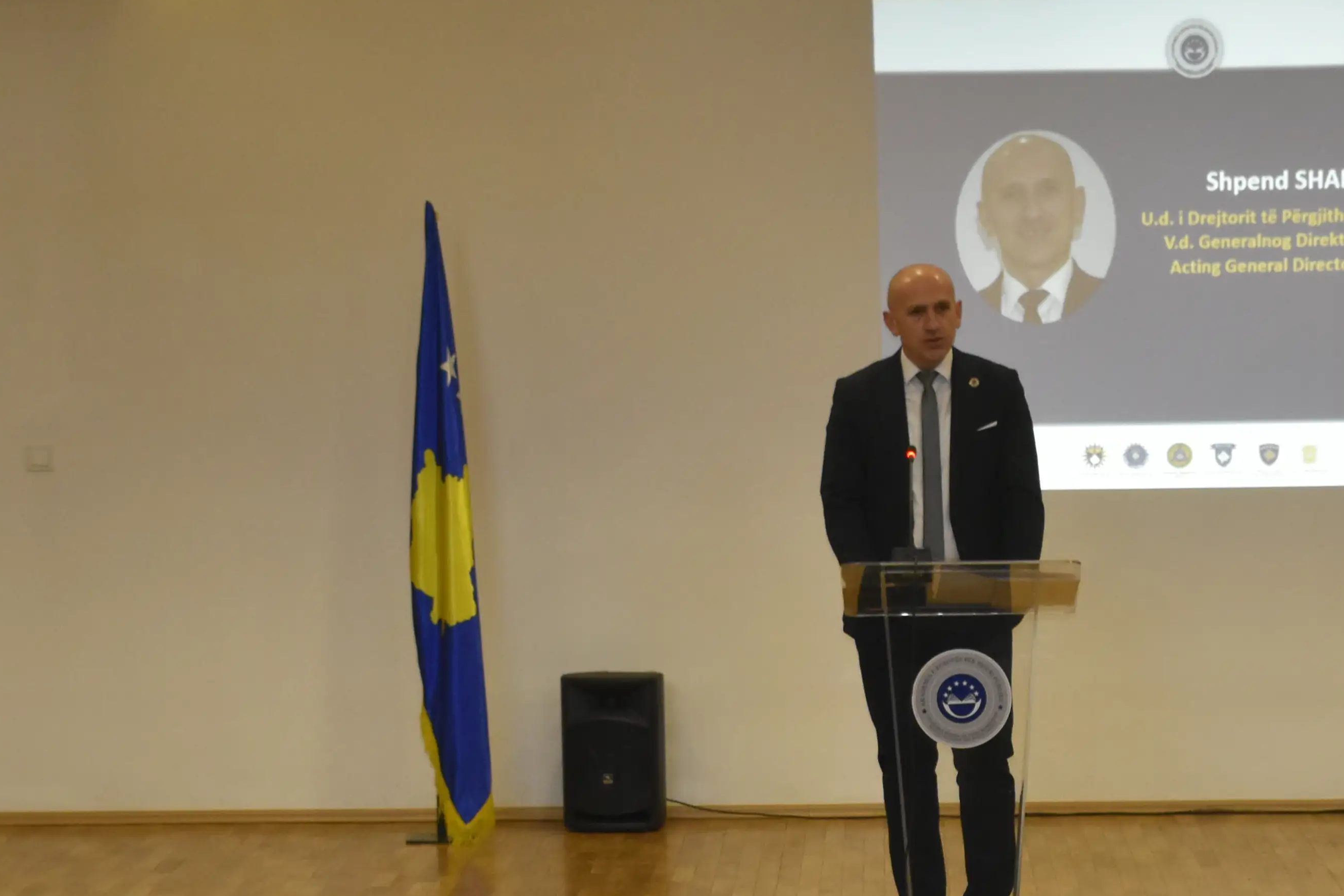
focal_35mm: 123
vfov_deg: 11.0
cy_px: 1010
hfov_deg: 16.6
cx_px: 1003
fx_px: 4592
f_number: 4.8
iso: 1600
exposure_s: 1/100
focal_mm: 36
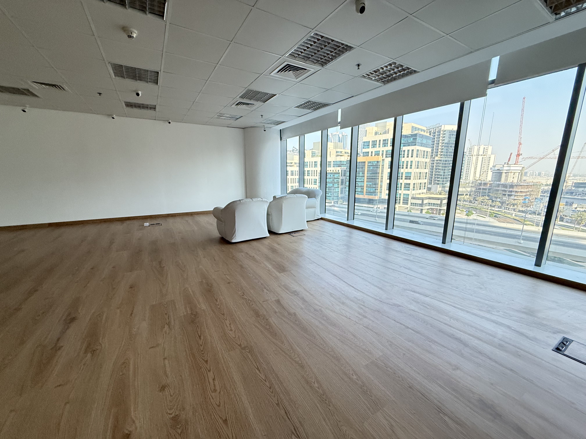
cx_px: 293
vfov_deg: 85.7
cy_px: 220
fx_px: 237
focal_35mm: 14
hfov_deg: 102.1
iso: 320
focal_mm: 2.22
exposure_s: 1/68
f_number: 2.2
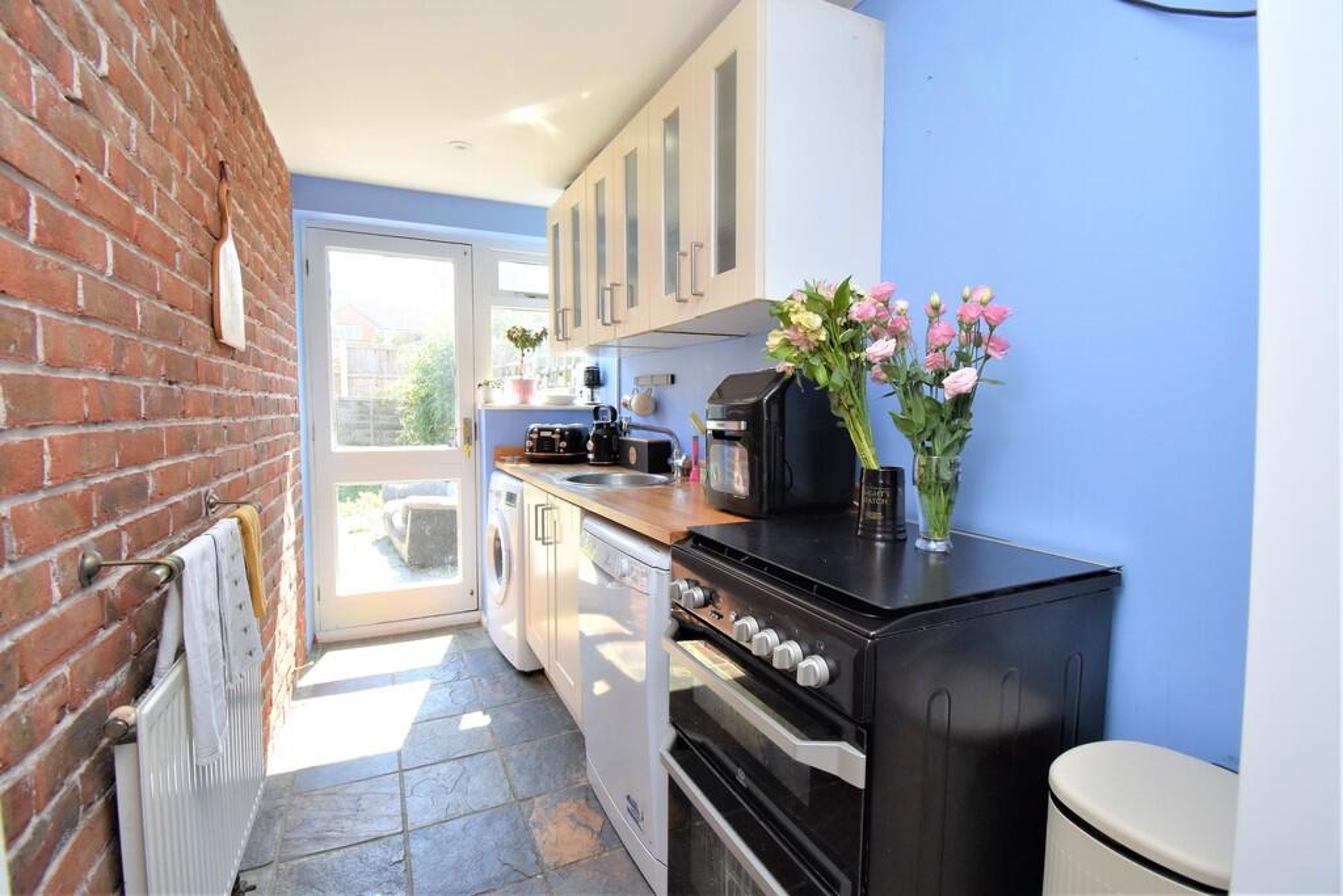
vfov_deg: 77.3
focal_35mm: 15
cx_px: 672
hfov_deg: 100.4
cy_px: 448
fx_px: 560
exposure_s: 1/125
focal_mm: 10
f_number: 5.6
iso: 360
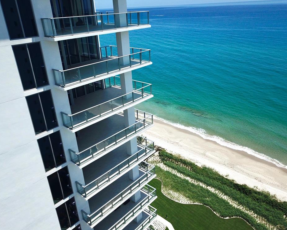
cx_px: 149
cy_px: 113
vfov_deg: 51.5
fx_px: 238
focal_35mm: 28
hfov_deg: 62.2
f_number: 2.2
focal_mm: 4.73
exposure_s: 1/229
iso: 100
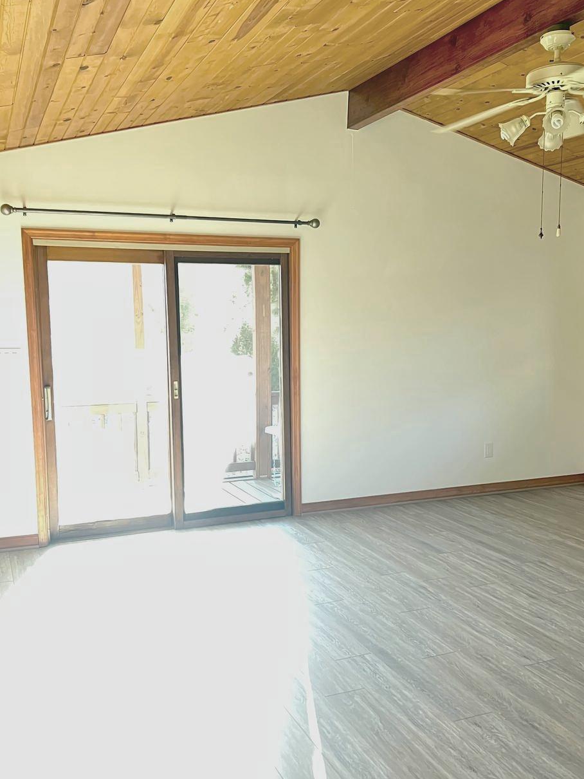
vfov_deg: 55.3
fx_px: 742
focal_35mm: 33
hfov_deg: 42.9
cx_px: 278
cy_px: 400
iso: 800
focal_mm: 5.7
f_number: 1.5
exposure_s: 1/30
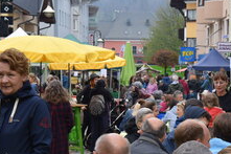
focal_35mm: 137
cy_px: 96
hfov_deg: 14.9
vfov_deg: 10.0
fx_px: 878
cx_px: 193
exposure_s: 1/250
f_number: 8
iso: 250
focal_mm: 42
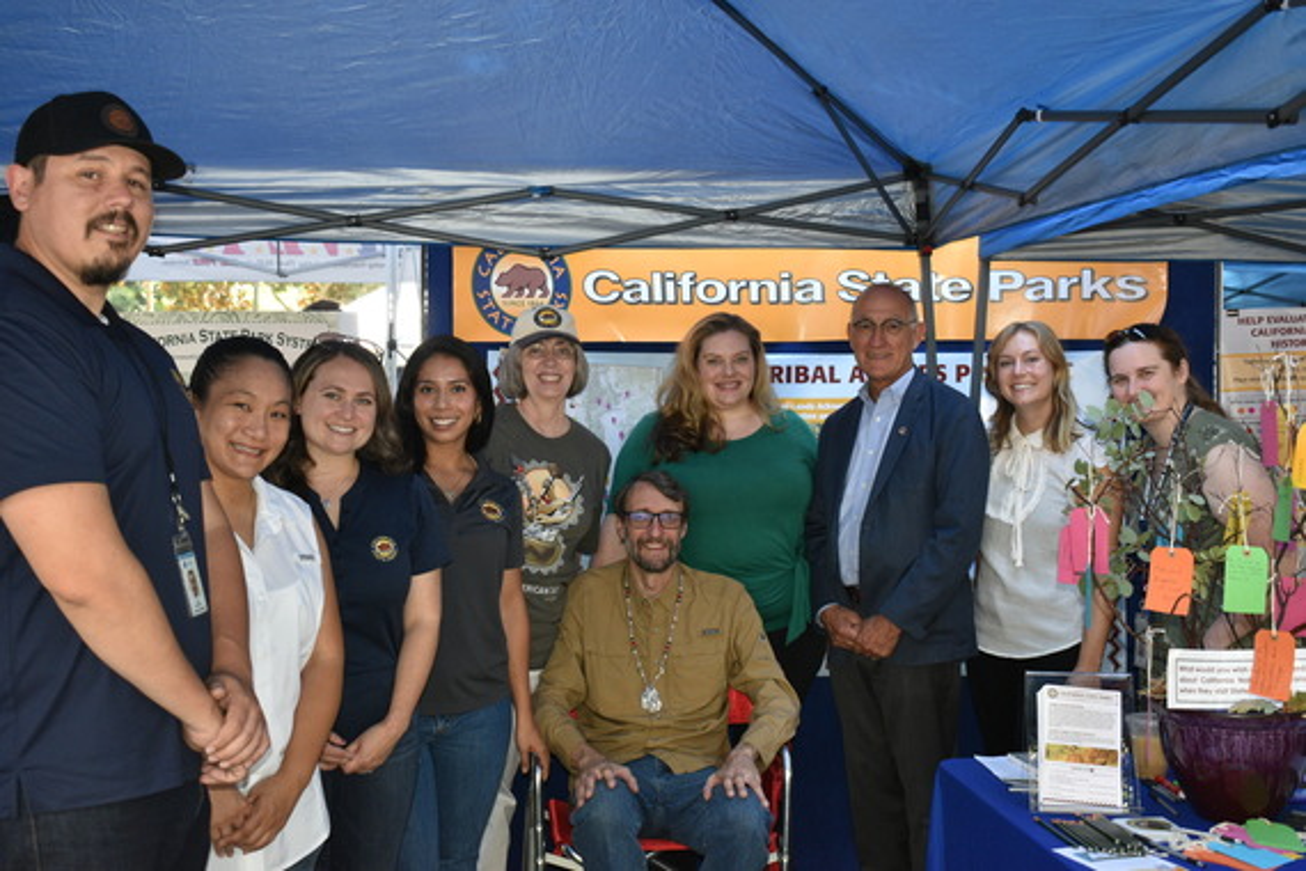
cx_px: 653
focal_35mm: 44
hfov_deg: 45.0
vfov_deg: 30.8
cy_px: 436
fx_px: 1578
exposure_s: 1/125
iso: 800
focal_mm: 29
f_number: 4.2
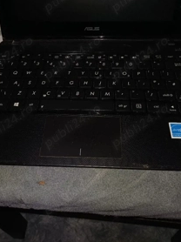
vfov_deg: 49.9
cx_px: 90
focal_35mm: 36
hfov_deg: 39.6
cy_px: 69
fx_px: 251
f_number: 1.8
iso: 64
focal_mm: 4.65
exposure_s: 1/50
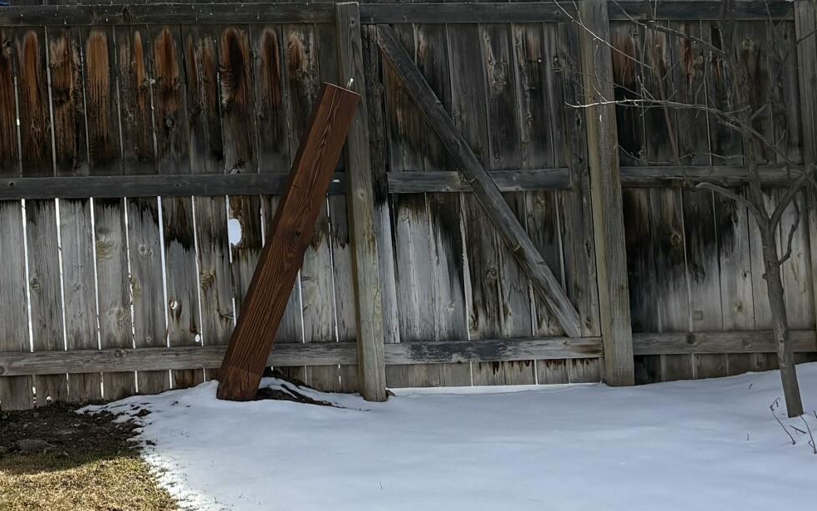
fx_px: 1870
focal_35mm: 84
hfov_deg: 23.4
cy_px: -66
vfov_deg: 15.1
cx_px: -41
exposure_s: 1/2538
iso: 50
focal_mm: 5.96
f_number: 1.6
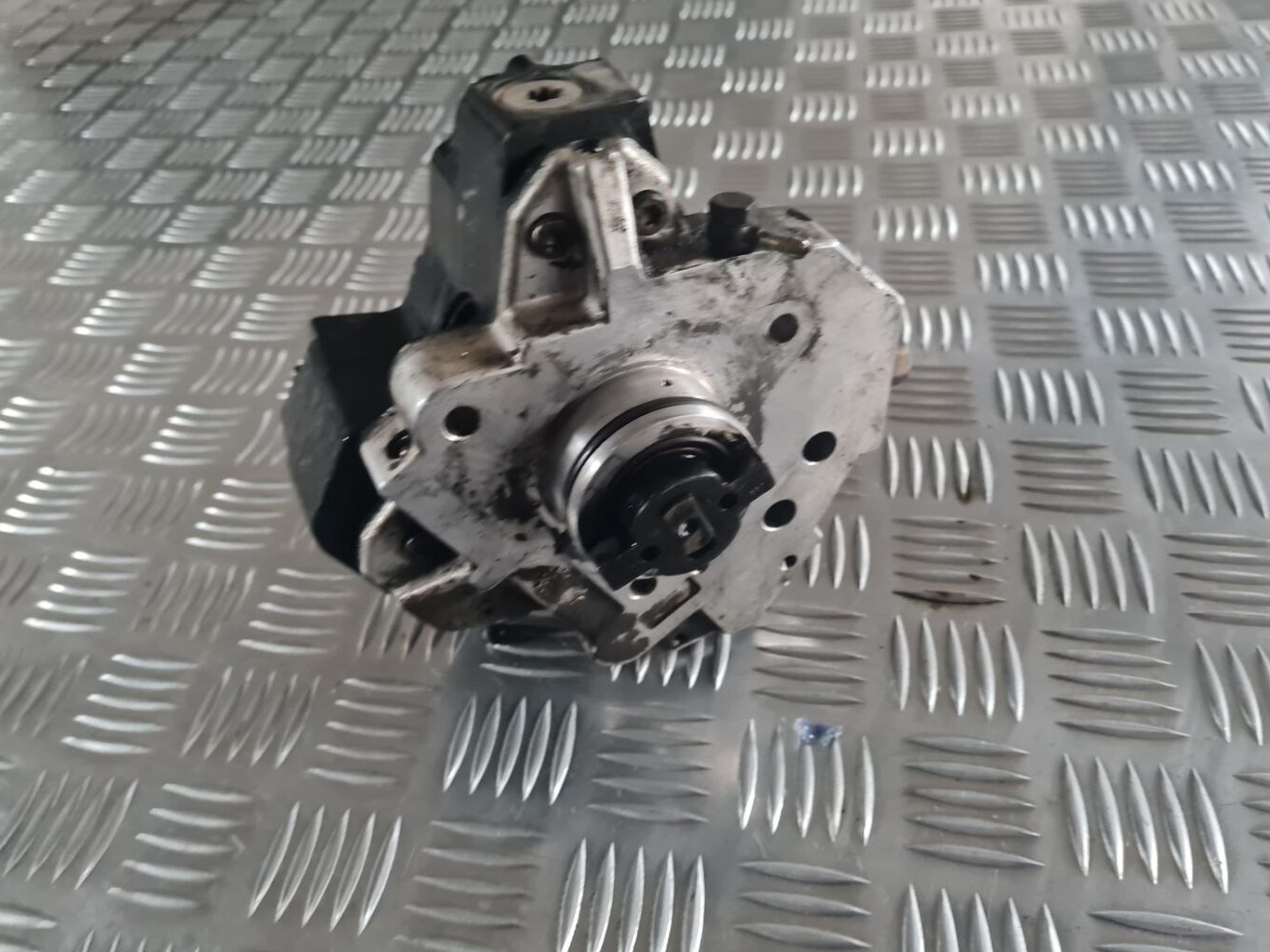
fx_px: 991
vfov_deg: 51.4
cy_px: 474
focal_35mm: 27
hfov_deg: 65.3
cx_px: 626
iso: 640
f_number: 1.8
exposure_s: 1/24
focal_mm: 5.4
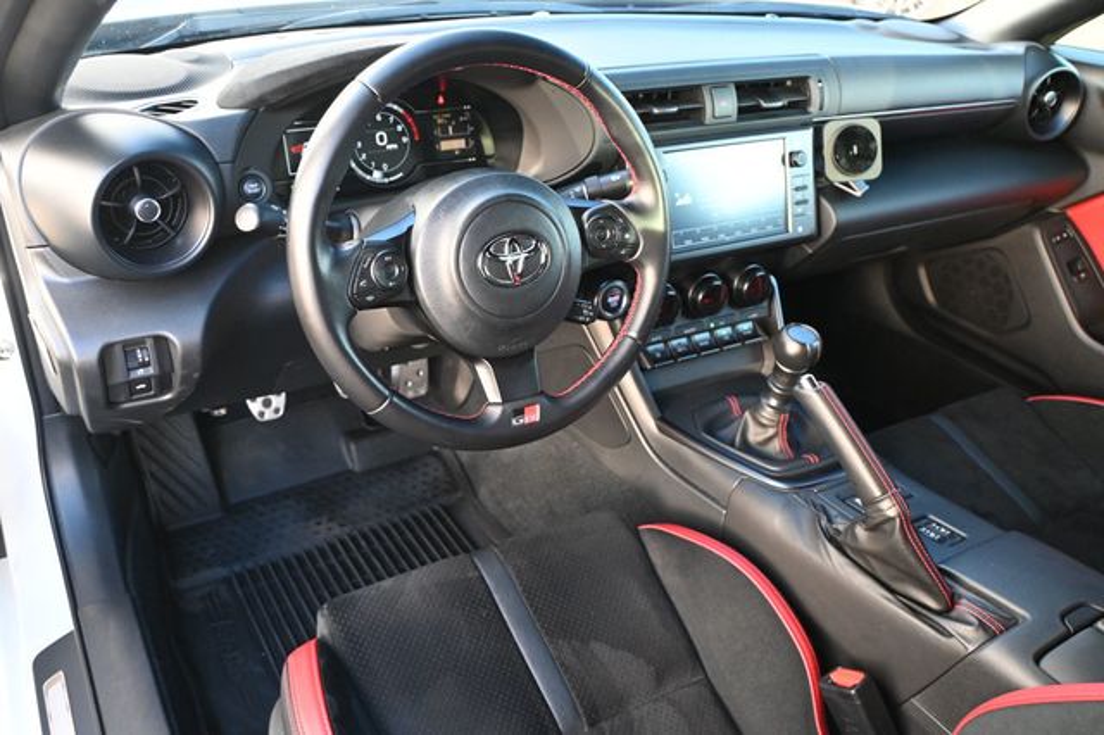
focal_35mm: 31
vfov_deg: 42.6
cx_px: 552
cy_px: 368
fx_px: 942
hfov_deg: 60.7
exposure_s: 1/125
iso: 2000
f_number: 3.8
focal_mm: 20.5
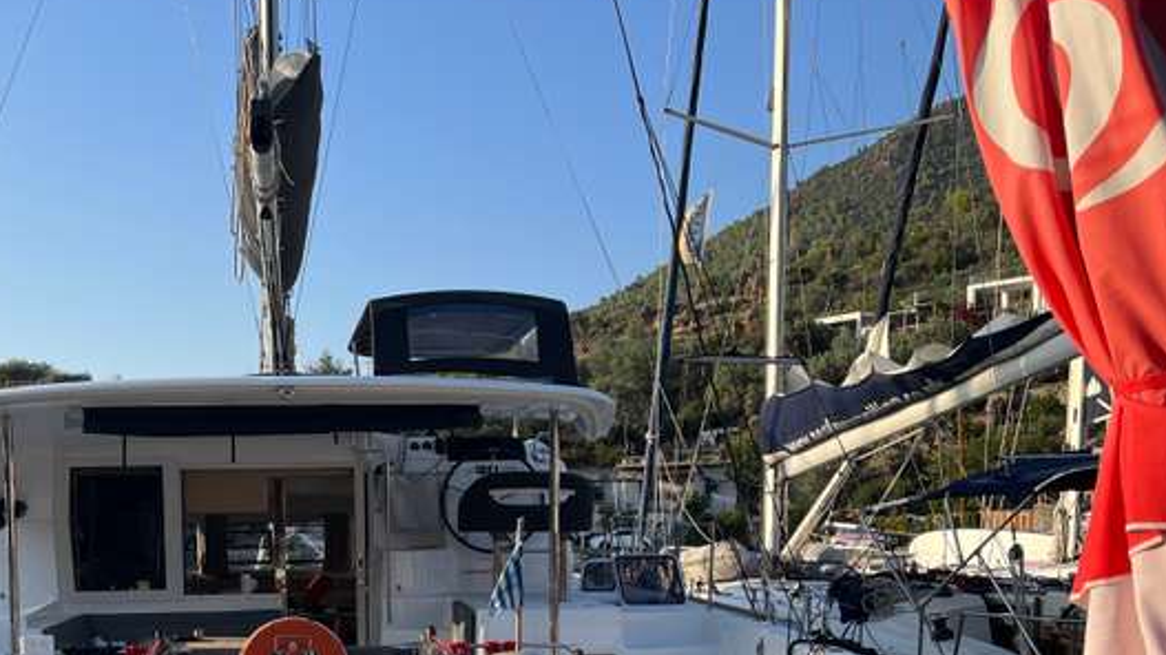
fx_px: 1329
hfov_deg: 46.1
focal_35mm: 43
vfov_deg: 26.7
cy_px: 595
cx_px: 330
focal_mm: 5.1
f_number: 1.6
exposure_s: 1/1776
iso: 50
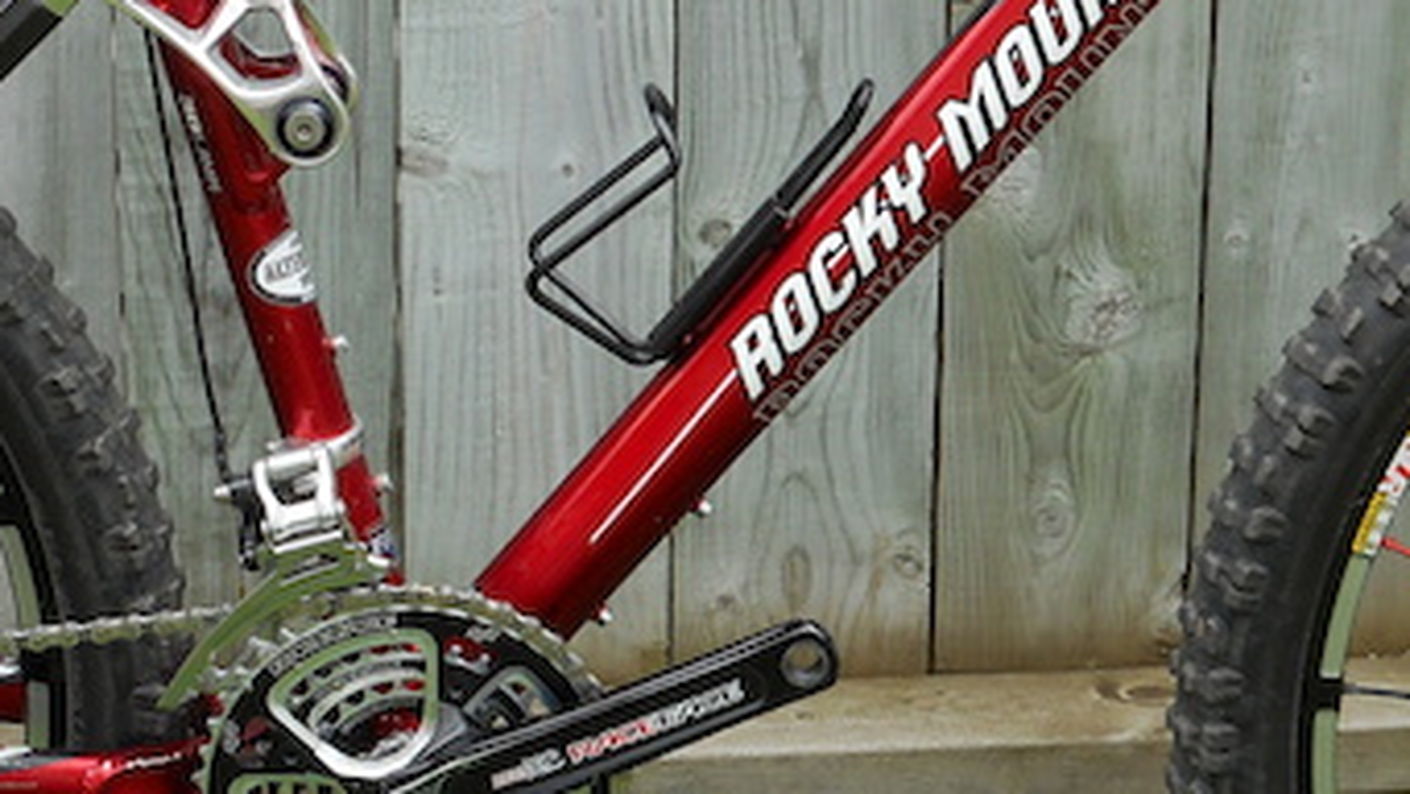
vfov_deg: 13.8
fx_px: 3253
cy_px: 83
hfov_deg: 24.5
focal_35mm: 87
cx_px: 732
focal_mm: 6
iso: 80
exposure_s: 1/100
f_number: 4.2
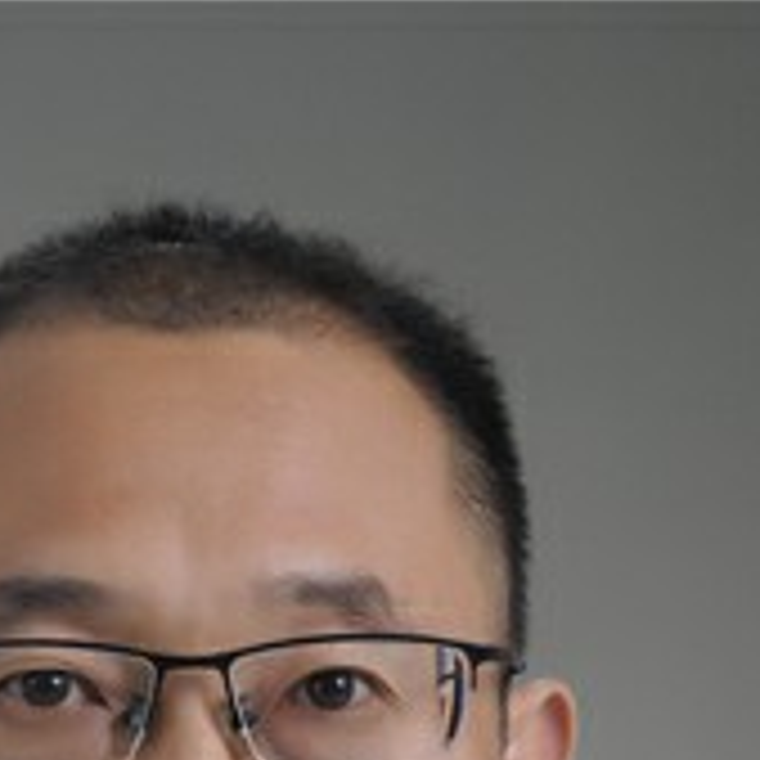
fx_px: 7157
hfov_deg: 6.1
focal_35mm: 288
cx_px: 193
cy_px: 1010
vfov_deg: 6.0
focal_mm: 85
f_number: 5.6
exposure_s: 1/125
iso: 160
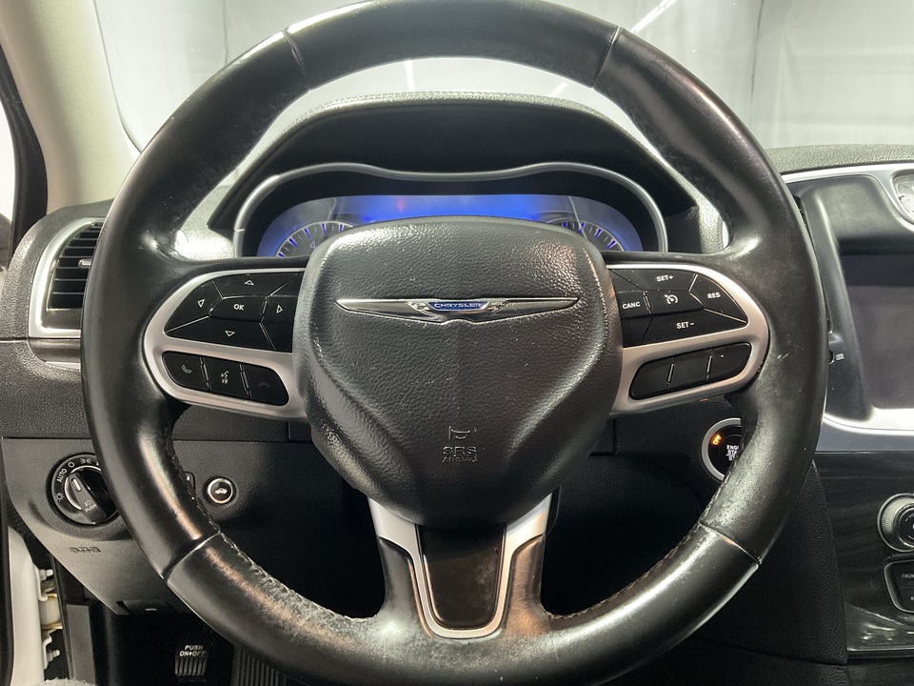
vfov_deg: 48.2
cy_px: 343
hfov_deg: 61.7
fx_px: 766
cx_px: 457
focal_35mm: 29
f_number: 1.8
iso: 320
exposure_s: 1/30
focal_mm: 3
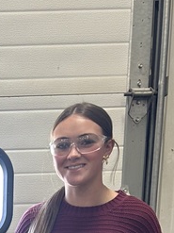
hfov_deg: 12.8
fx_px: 724
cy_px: 457
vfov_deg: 15.0
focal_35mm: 108
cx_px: -103
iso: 125
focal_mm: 5.7
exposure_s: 1/120
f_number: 1.5
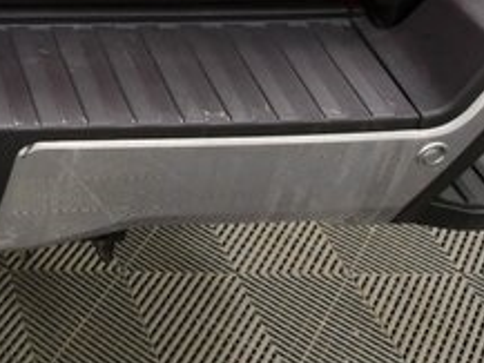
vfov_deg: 17.7
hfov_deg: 22.3
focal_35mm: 68
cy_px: -275
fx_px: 951
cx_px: -283
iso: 900
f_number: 4.5
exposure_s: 1/125
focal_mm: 10
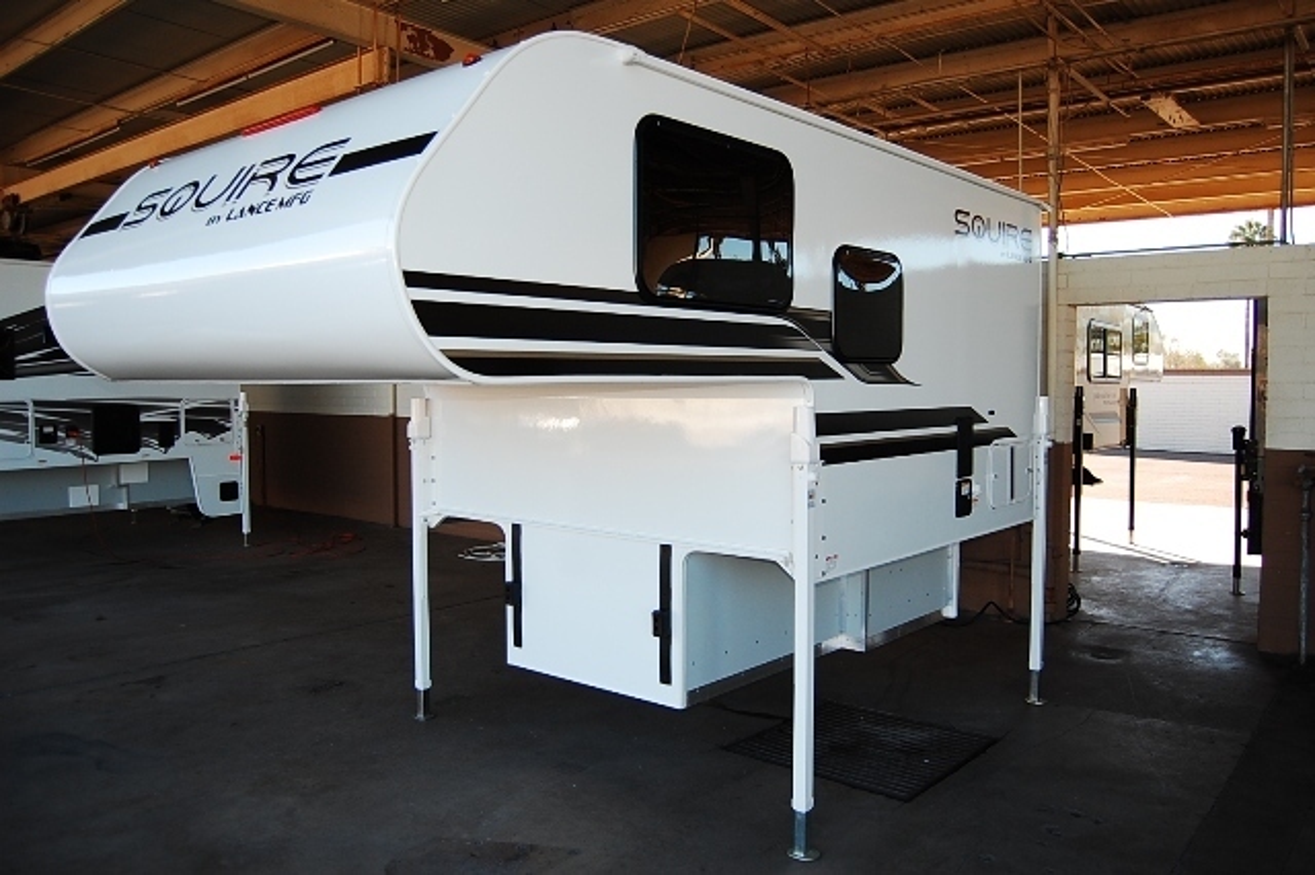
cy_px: 438
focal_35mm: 27
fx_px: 986
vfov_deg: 47.9
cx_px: 658
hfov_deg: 67.4
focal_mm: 18
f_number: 3.5
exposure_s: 1/400
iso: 200
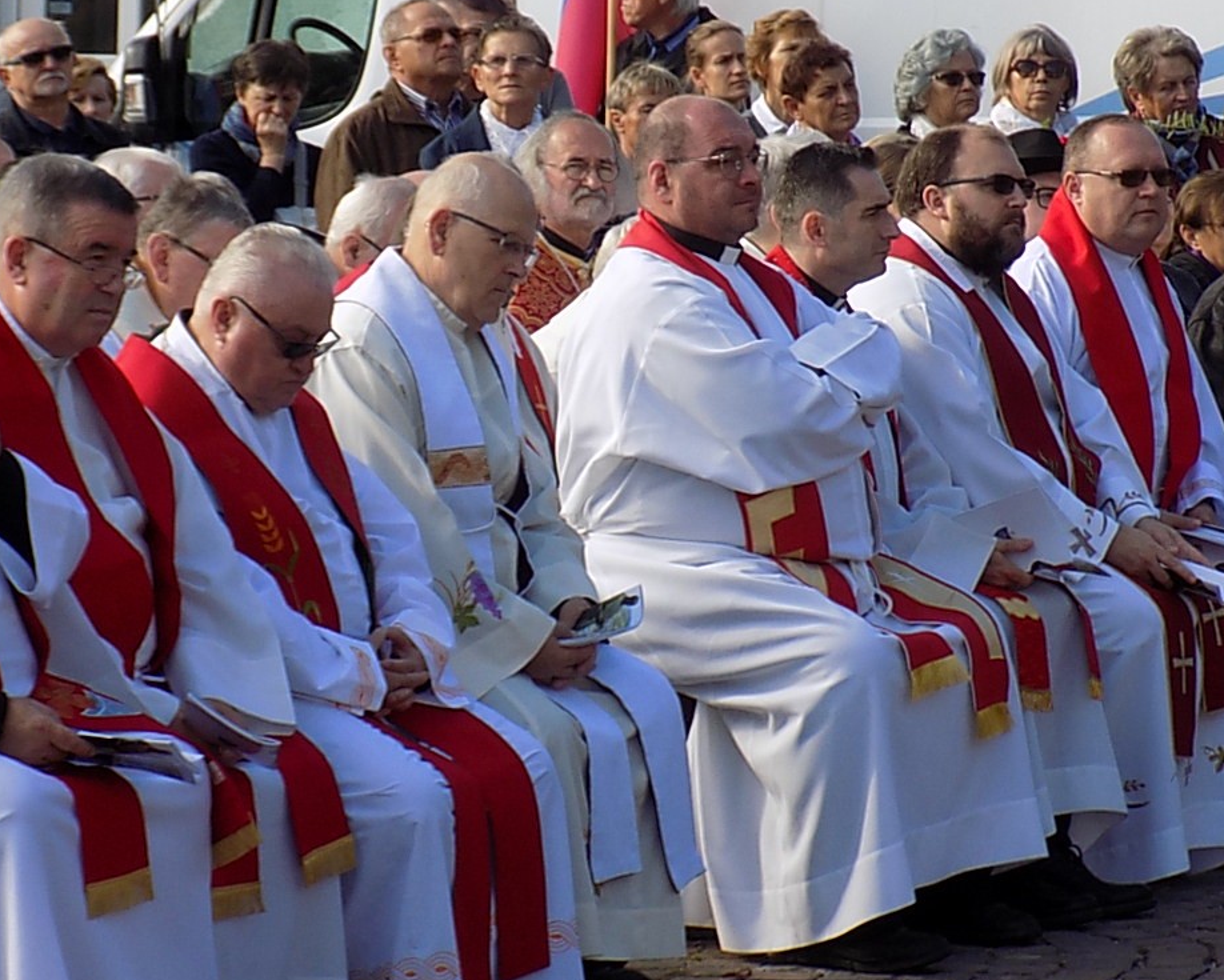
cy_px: 424
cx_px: 691
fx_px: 6595
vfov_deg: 8.5
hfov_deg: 10.6
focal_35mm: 182
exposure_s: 1/200
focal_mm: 19.1
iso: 80
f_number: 4.7
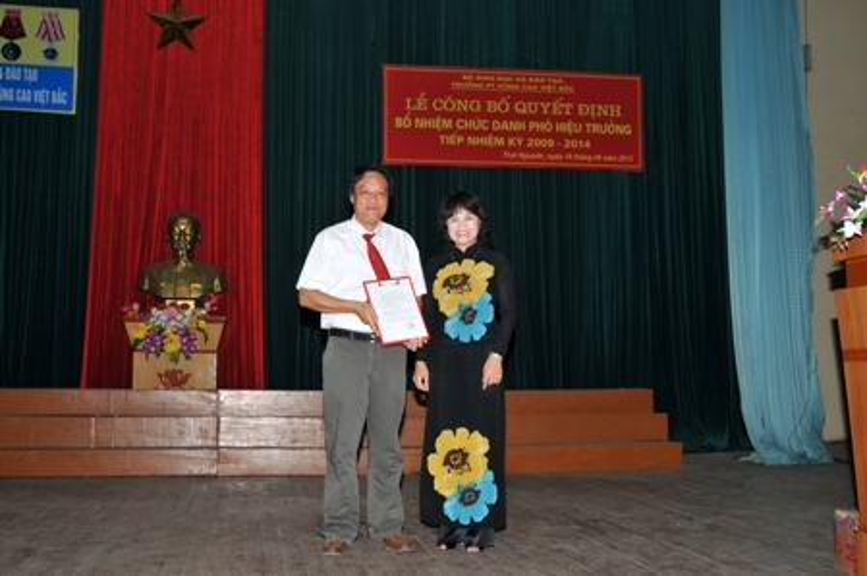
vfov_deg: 30.8
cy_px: 288
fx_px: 1046
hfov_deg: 45.0
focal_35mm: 44
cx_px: 434
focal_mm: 29
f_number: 6.3
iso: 200
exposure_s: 1/60
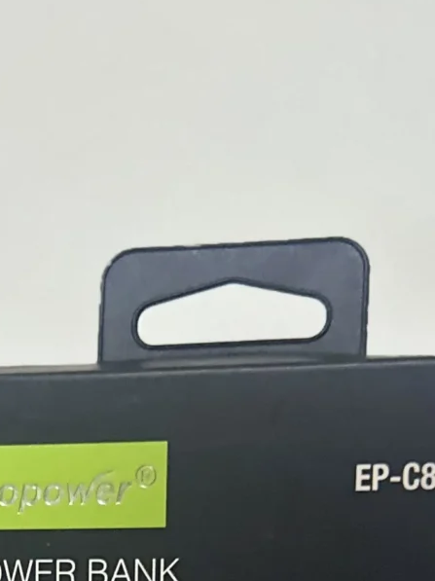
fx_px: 1728
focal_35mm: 103
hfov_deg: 14.2
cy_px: 891
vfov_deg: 17.1
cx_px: 23
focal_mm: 6.86
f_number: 1.78
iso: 800
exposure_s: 1/33
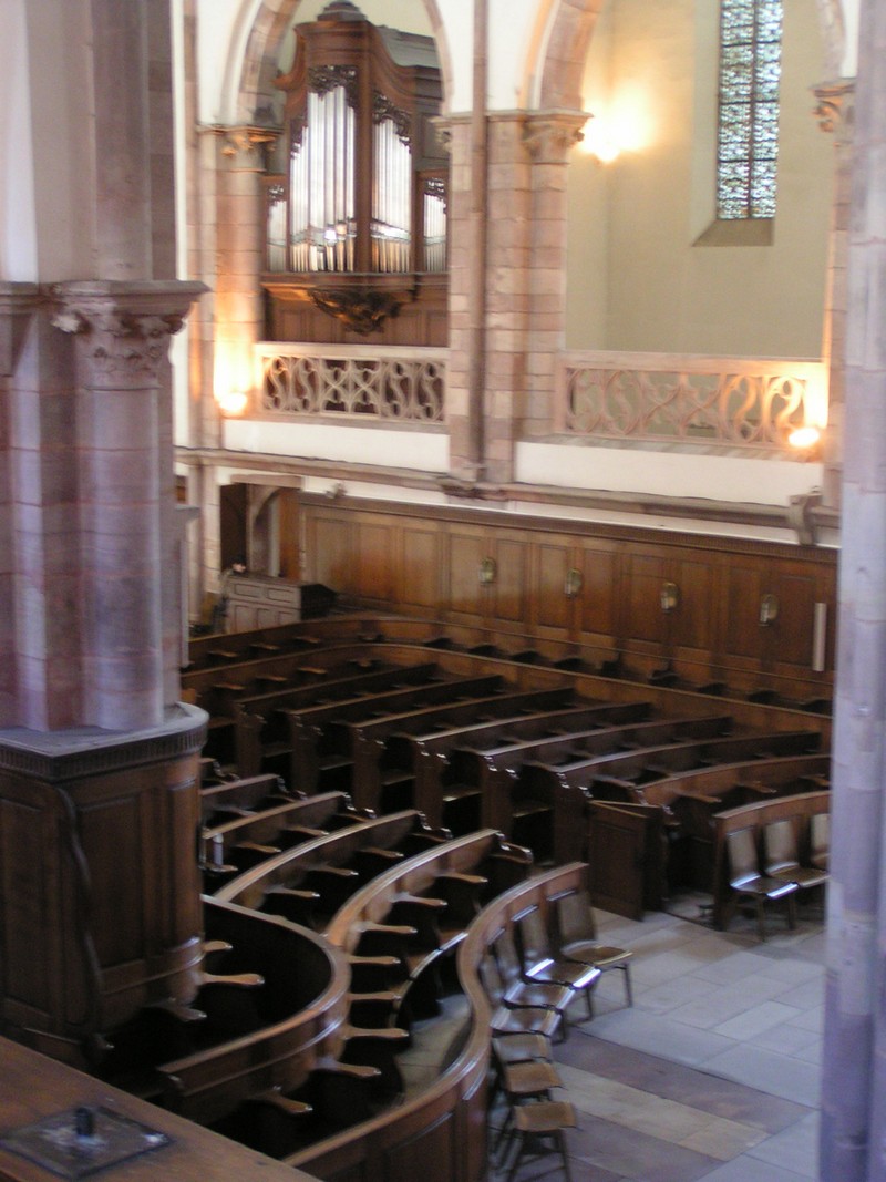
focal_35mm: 54
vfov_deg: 35.5
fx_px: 1843
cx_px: 443
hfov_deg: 27.0
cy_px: 591
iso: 200
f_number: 3.2
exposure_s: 1/10
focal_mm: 8.3
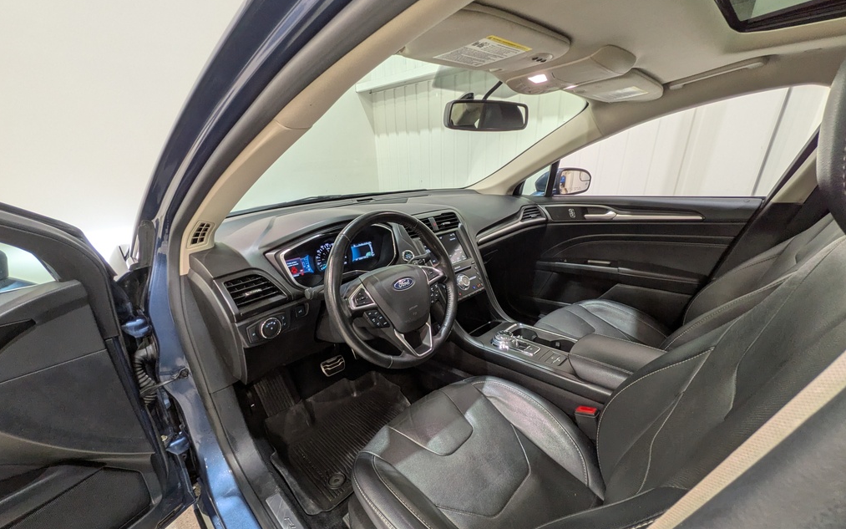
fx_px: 346
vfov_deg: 74.2
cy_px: 308
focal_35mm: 15
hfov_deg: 101.5
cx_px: 419
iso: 103
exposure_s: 1/50
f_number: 2.2
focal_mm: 1.83
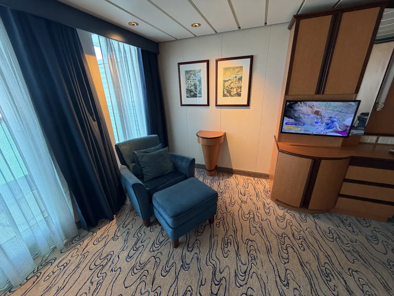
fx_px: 159
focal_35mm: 14
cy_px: 148
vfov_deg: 85.7
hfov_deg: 102.1
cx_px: 197
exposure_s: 1/53
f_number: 2.2
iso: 250
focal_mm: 2.22
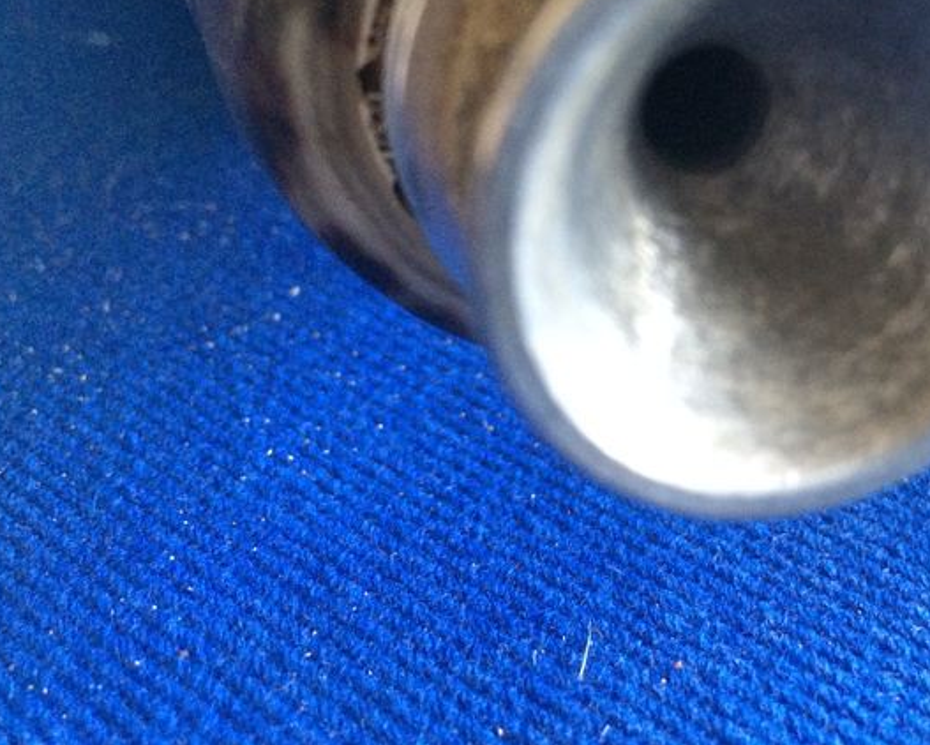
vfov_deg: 30.1
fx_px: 1377
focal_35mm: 50
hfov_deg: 36.1
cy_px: 269
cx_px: 745
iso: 250
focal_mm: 4.12
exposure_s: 1/30
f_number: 2.2
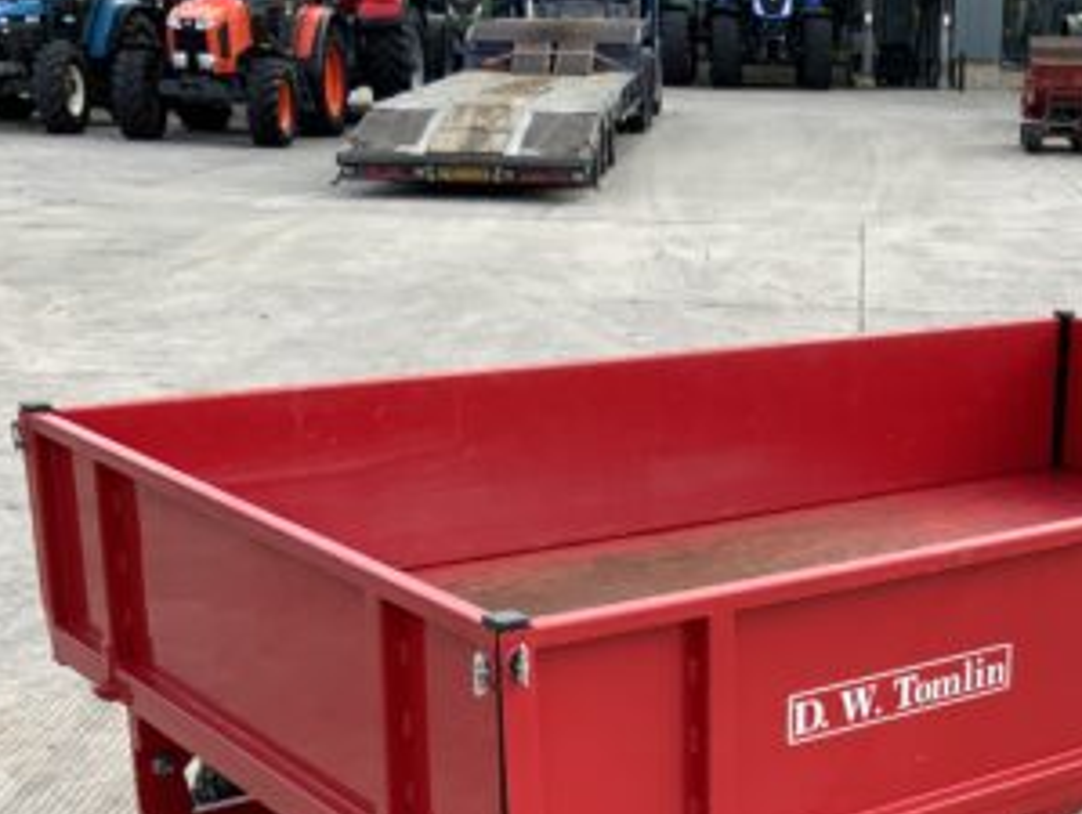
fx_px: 1940
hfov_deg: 30.3
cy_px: 781
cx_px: 887
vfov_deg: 22.9
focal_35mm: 62
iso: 16
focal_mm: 3
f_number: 1.8
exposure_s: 1/342
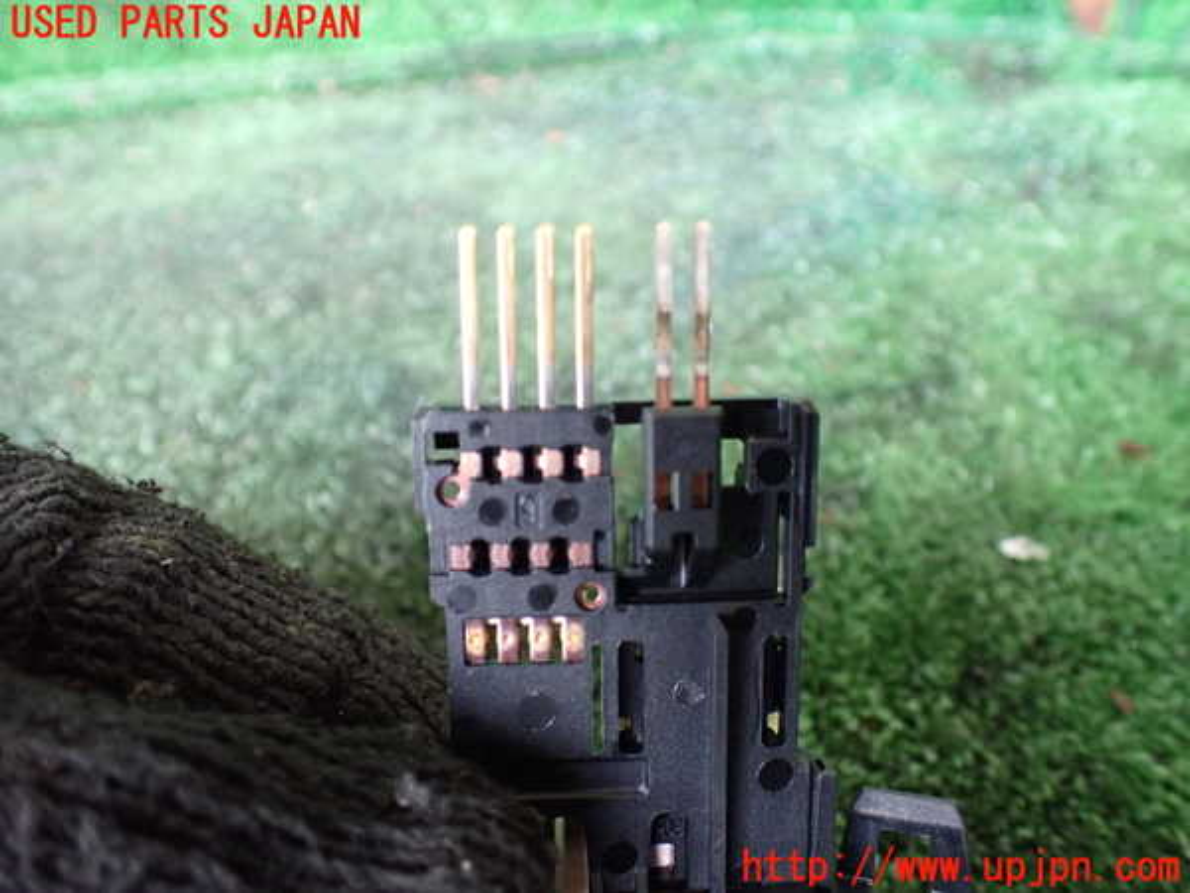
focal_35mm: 30
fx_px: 1031
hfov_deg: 60.0
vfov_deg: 46.8
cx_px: 595
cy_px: 446
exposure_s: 1/60
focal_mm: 5.4
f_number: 2.3
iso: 800
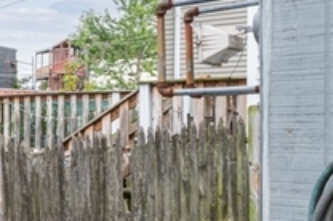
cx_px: -290
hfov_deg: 19.9
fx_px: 637
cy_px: 124
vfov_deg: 19.7
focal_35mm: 69
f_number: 8
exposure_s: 1/60
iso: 100
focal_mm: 14
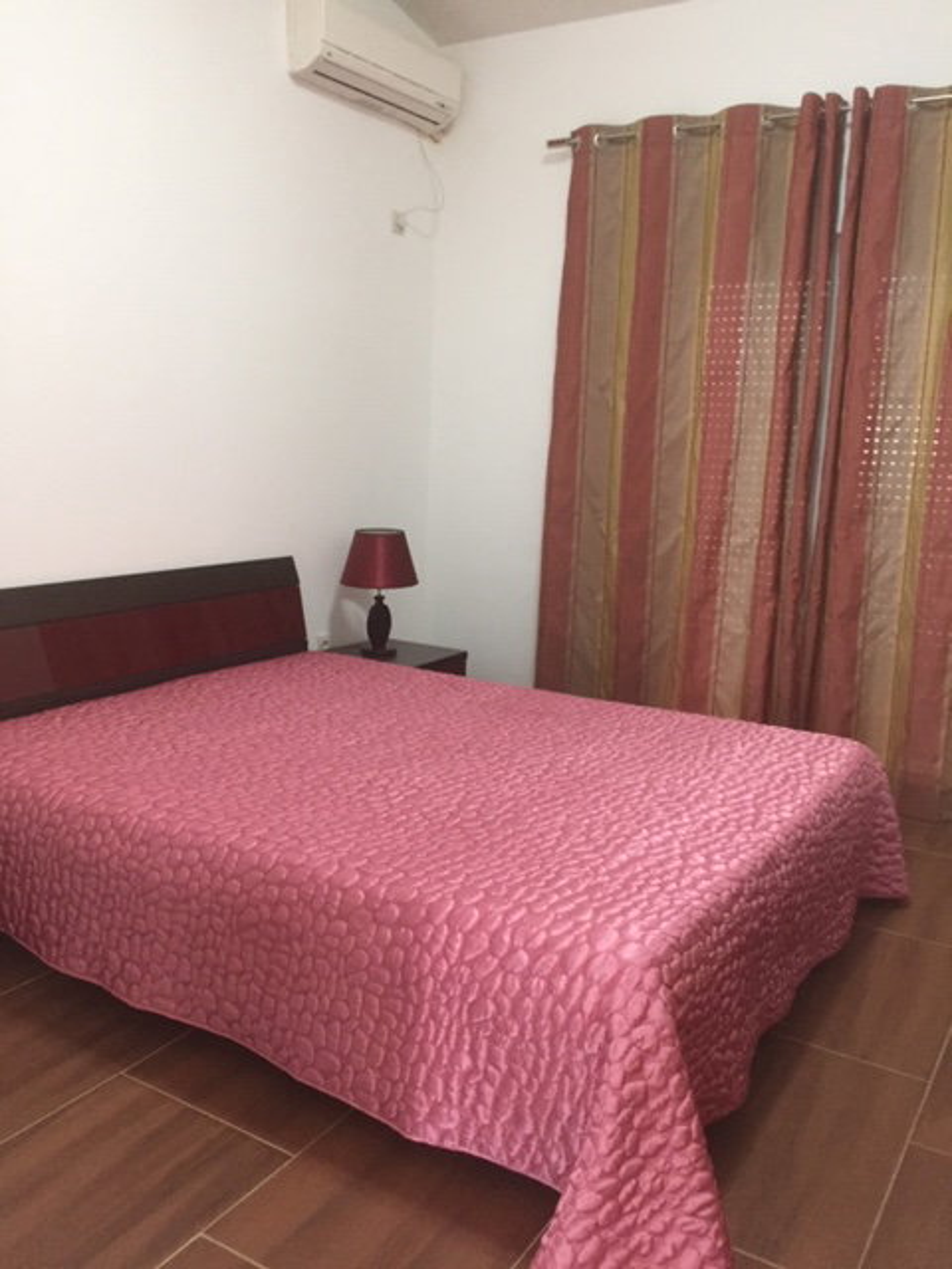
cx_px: 476
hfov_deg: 48.2
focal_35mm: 29
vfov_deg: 61.7
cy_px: 634
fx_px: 1063
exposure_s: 1/20
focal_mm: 4.15
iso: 250
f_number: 2.2
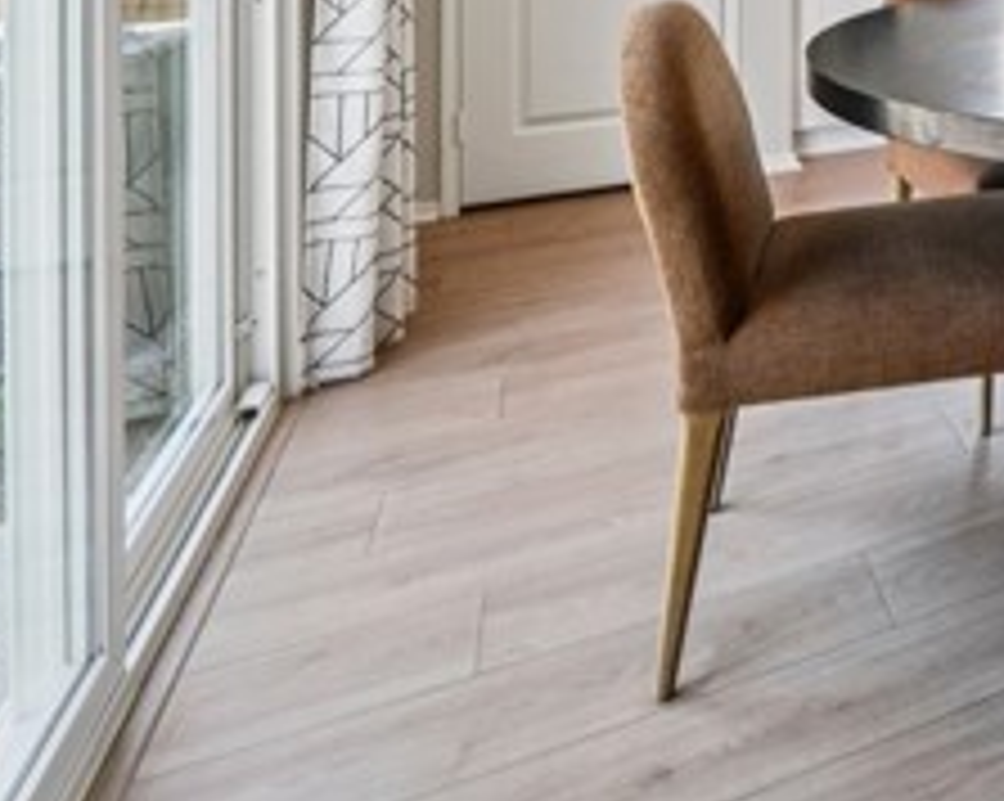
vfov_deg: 34.6
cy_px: -135
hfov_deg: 37.4
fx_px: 1039
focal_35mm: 35
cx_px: 1234
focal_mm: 13
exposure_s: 1/30
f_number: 8
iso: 200
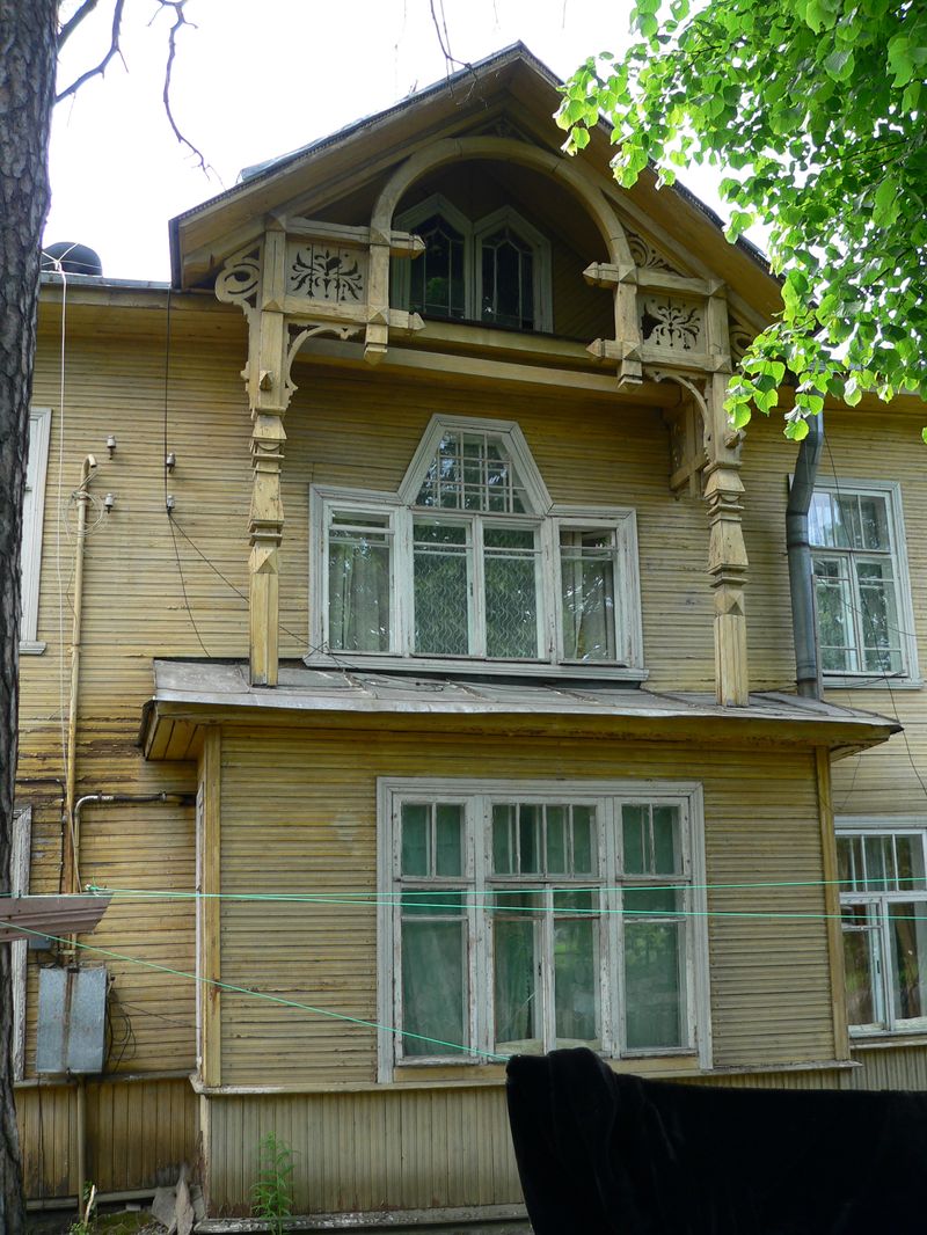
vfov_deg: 51.3
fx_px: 1285
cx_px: 464
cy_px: 618
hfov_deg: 39.7
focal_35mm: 36
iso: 80
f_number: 2.8
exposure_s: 1/80
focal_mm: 6
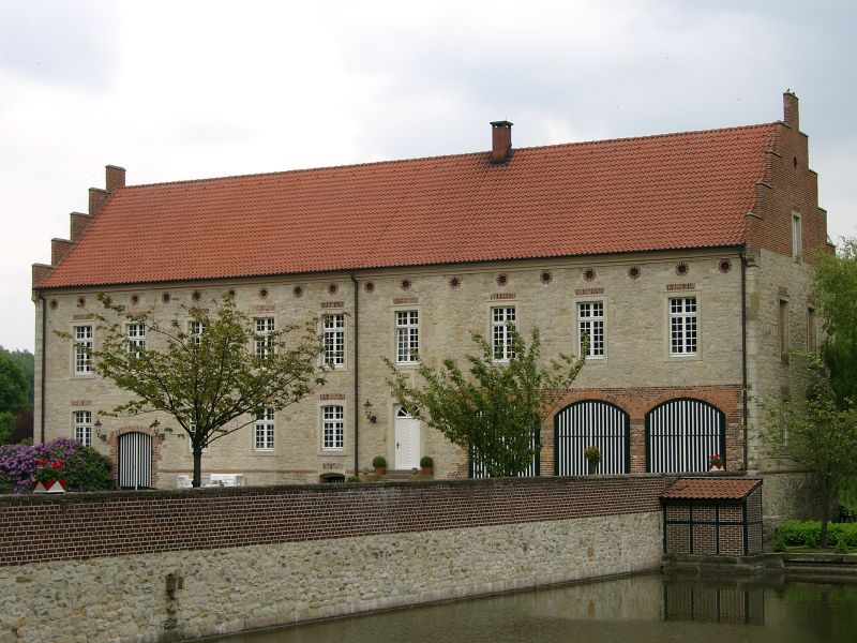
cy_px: 322
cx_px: 428
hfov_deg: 28.2
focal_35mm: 69
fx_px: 1708
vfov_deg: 21.3
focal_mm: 14.22
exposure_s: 1/319
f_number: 4
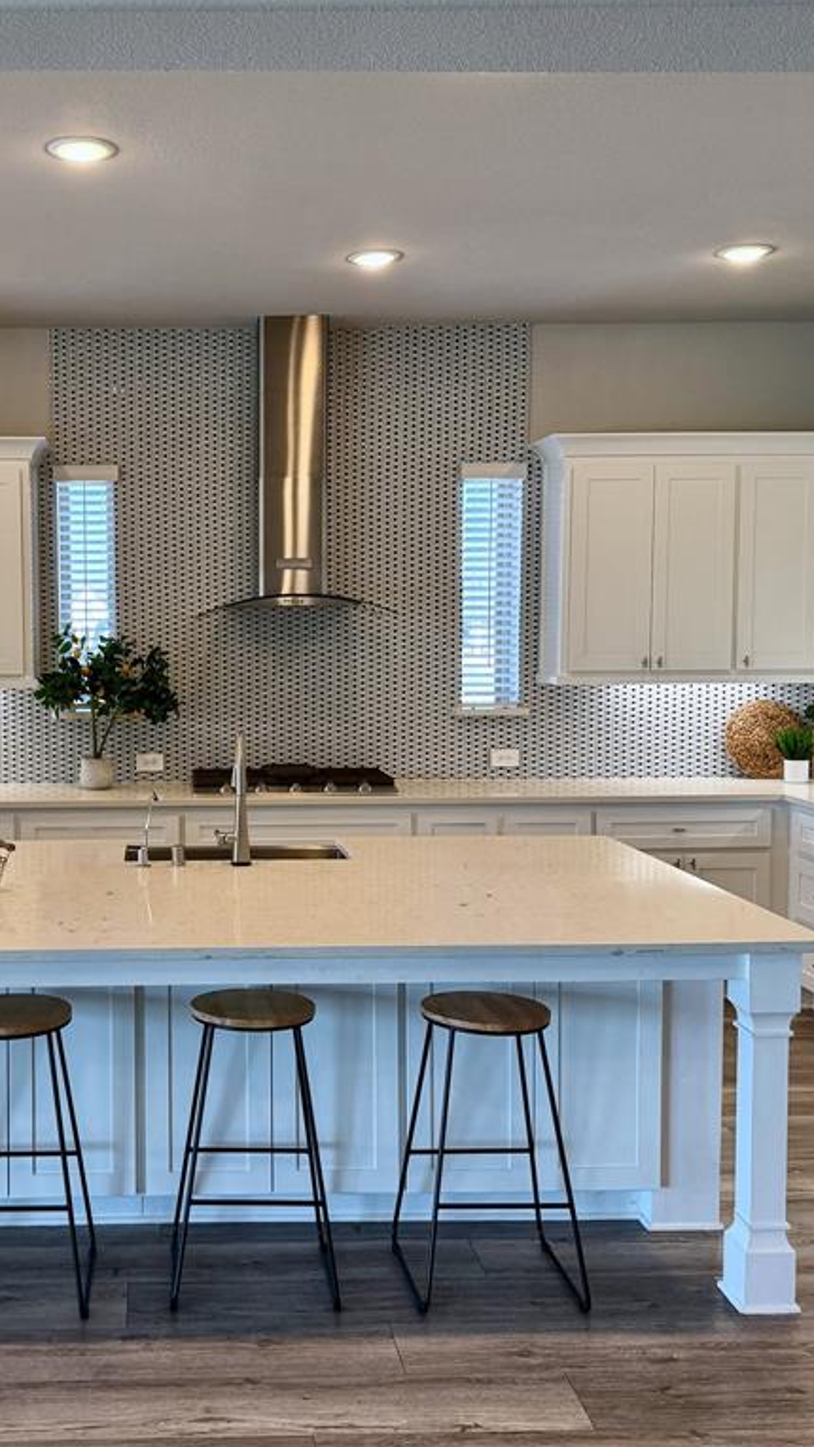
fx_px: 1344
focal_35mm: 35
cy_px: 723
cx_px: 182
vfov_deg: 56.6
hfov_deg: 32.9
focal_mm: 6.76
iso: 200
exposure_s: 1/234
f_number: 1.78
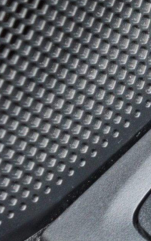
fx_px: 1599
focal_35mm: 243
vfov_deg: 8.6
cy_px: 62
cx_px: 365
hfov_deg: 5.2
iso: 800
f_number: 8
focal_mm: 52
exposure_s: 1/60
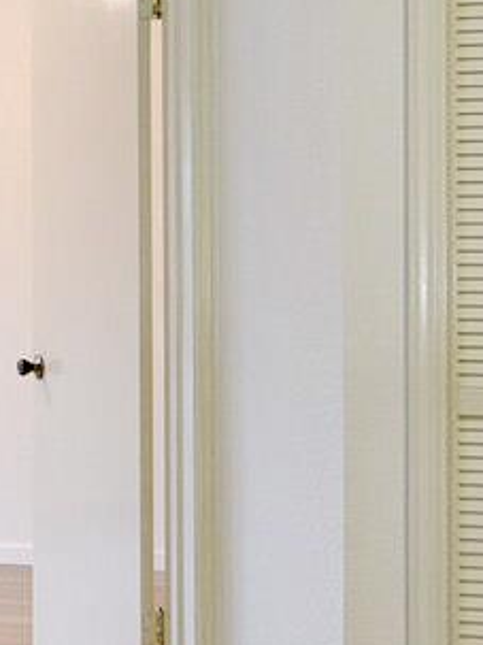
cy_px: 254
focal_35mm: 91
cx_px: 17
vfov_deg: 21.5
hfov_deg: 16.0
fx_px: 1694
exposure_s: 1/60
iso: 400
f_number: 4
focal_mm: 14
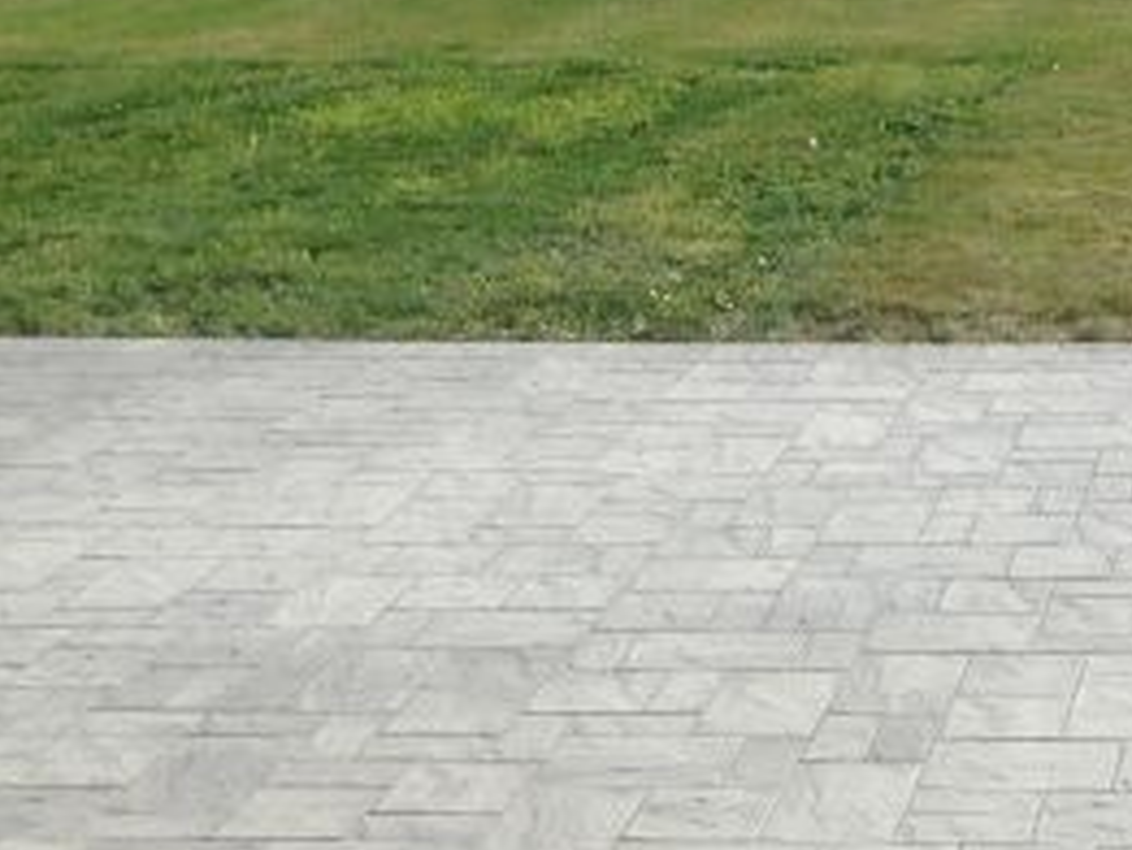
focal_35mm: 81
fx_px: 2650
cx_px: 1232
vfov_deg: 18.0
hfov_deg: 22.8
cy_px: 694
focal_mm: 4.12
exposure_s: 1/2169
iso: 50
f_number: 2.4
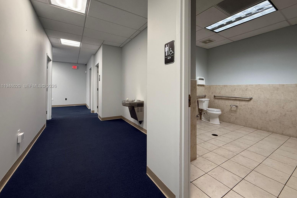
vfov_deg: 77.0
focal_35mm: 15
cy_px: 86
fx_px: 124
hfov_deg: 100.4
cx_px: 150
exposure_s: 1/120
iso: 250
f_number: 2.2
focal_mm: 2.22
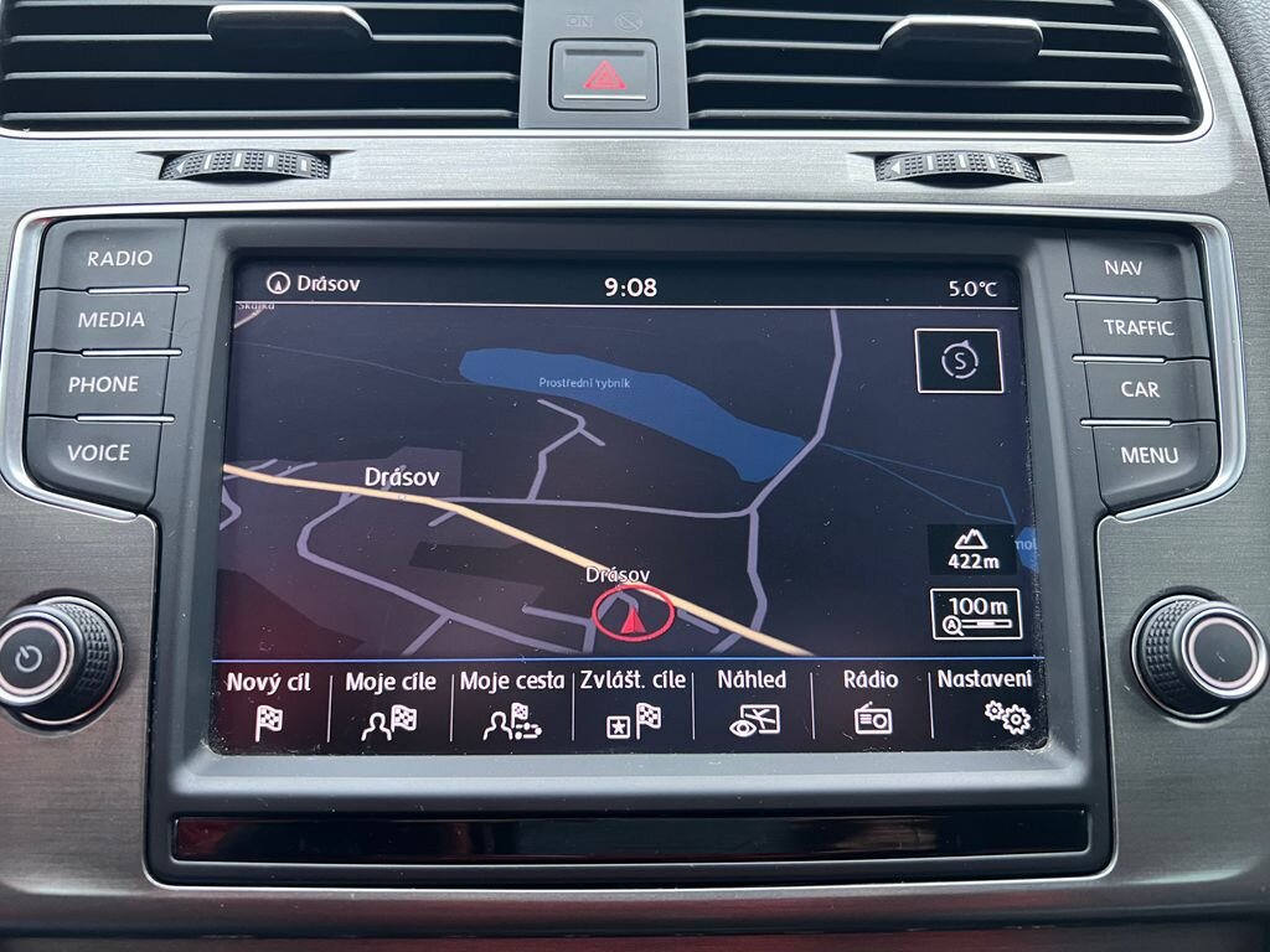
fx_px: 954
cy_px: 476
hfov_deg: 67.3
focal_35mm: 26
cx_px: 635
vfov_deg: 53.1
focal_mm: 5.7
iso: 400
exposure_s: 1/55
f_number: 1.5
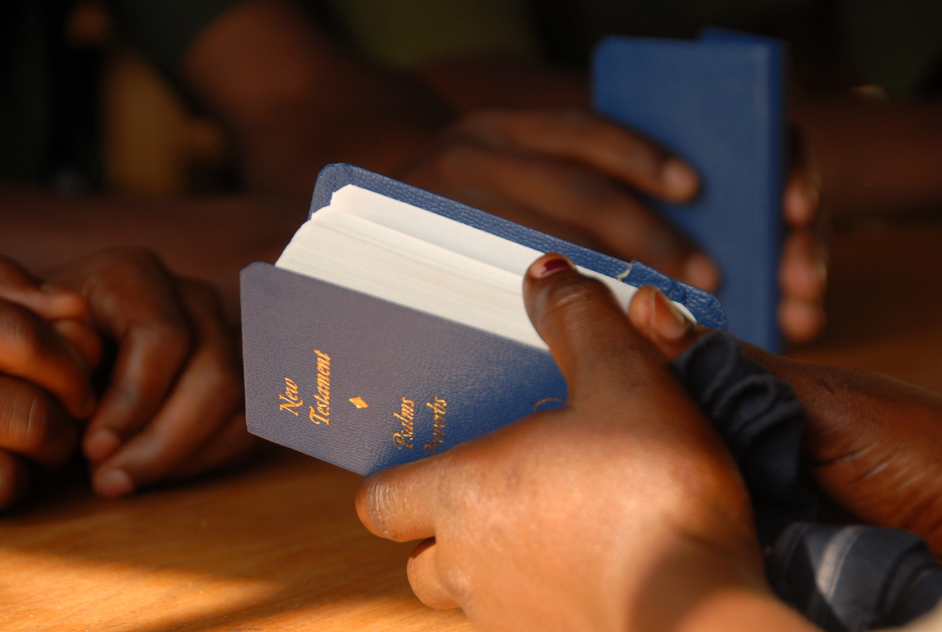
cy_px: 316
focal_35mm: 158
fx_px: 4129
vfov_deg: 8.8
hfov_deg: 13.0
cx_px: 471
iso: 200
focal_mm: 105
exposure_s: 1/100
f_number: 5.6
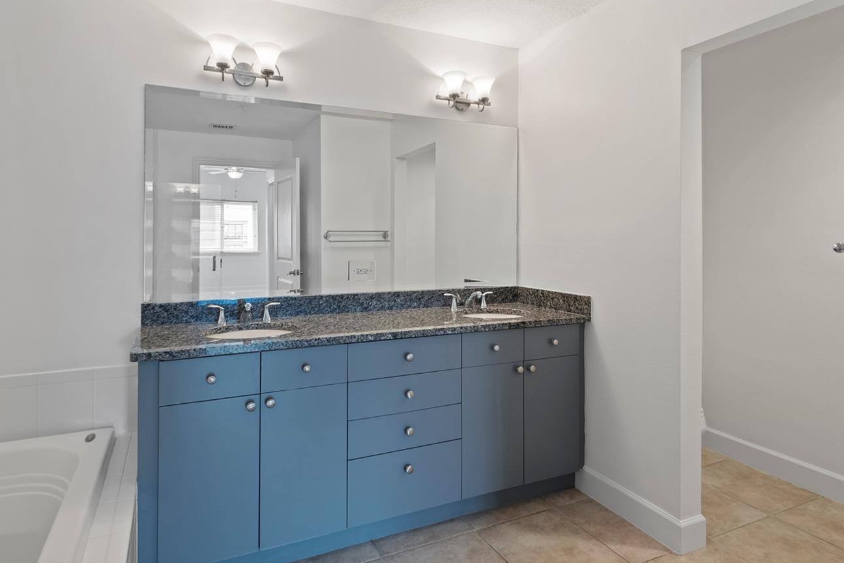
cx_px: 397
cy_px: 226
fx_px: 492
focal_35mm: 21
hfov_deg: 81.1
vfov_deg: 59.0
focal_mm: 11
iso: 320
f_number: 7.1
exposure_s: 1/3
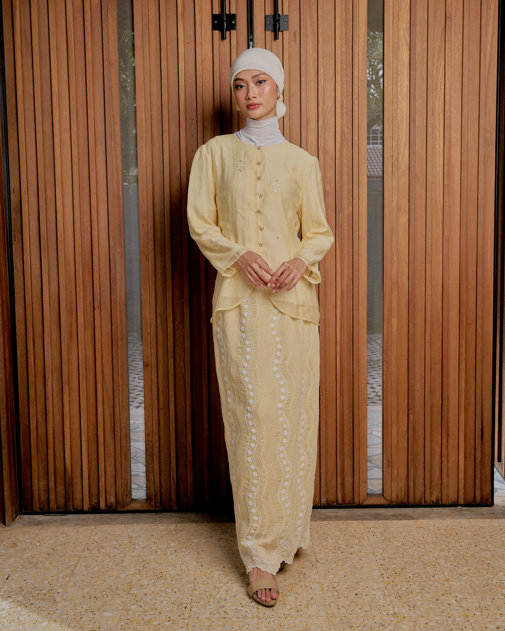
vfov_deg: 45.7
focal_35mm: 40
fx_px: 747
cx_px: 255
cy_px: 269
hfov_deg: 37.3
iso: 125
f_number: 8
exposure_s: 1/125
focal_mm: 35
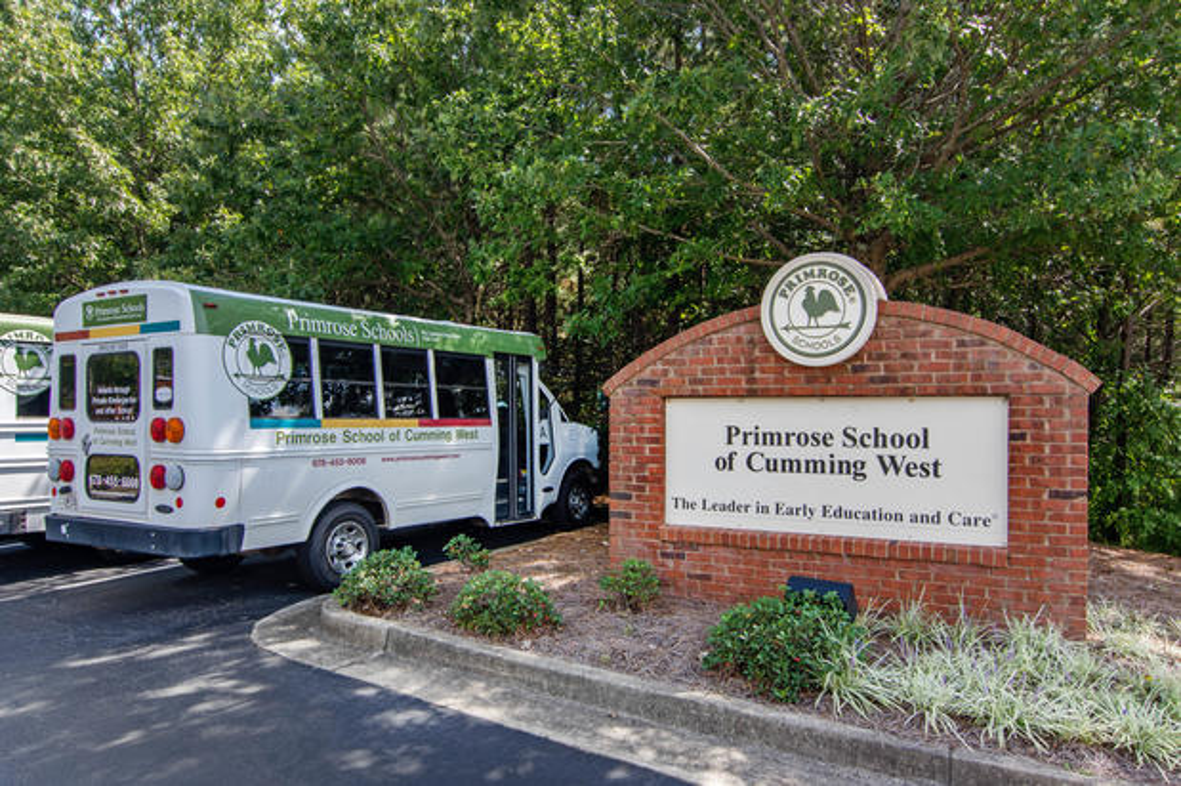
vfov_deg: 50.4
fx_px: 836
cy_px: 393
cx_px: 590
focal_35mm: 26
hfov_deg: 70.5
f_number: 9
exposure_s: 1/200
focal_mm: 17
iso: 320
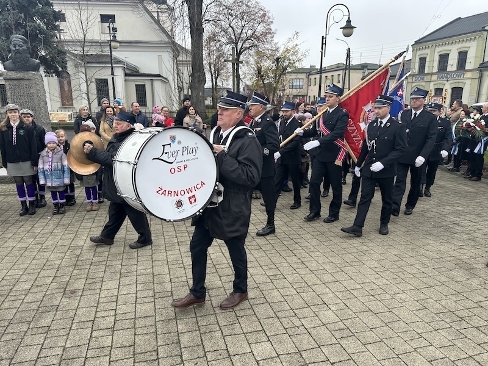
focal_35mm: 24
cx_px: 244
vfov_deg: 56.8
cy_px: 183
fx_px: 338
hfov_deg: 71.6
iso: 80
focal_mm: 6.86
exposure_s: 1/351
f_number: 1.78
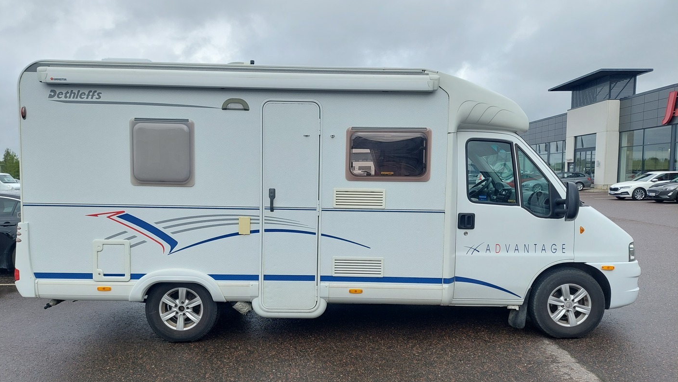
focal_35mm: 28
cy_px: 220
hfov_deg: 67.9
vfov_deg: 41.4
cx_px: 331
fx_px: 503
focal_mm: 5.23
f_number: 1.8
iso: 40
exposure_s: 1/542
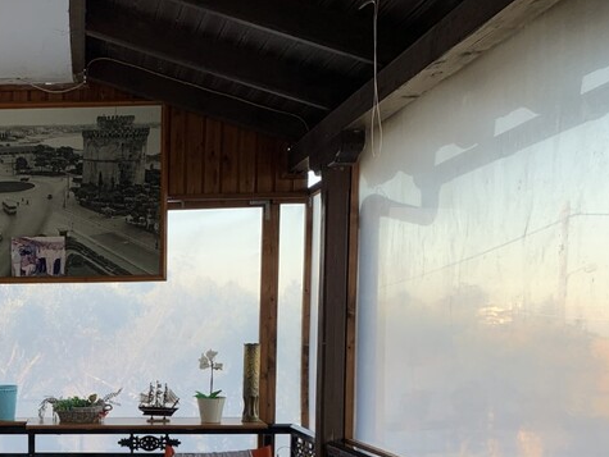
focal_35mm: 56
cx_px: 32
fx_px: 986
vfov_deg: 25.3
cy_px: 419
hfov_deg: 32.2
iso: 25
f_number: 1.8
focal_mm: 4.25
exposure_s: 1/203
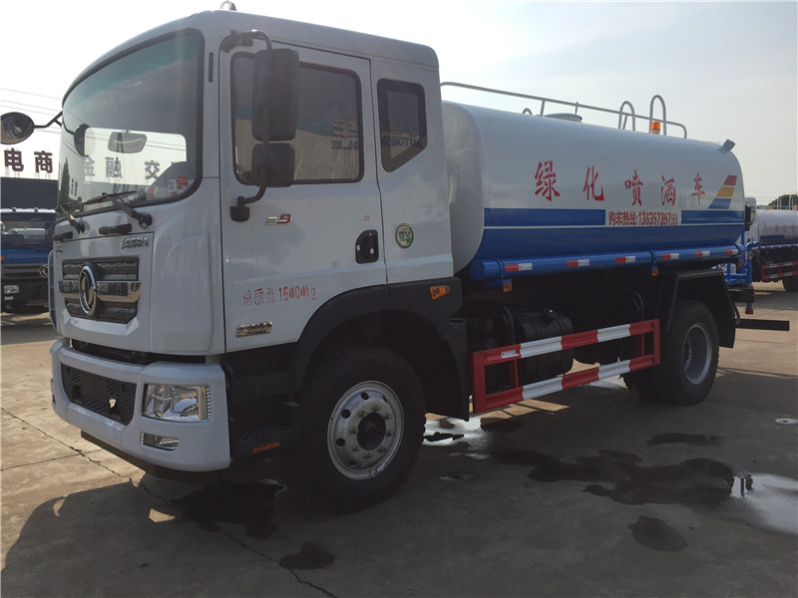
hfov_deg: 61.7
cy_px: 299
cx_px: 399
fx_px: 669
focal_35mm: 29
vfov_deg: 48.2
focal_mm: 4.15
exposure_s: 1/2639
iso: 32
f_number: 2.2
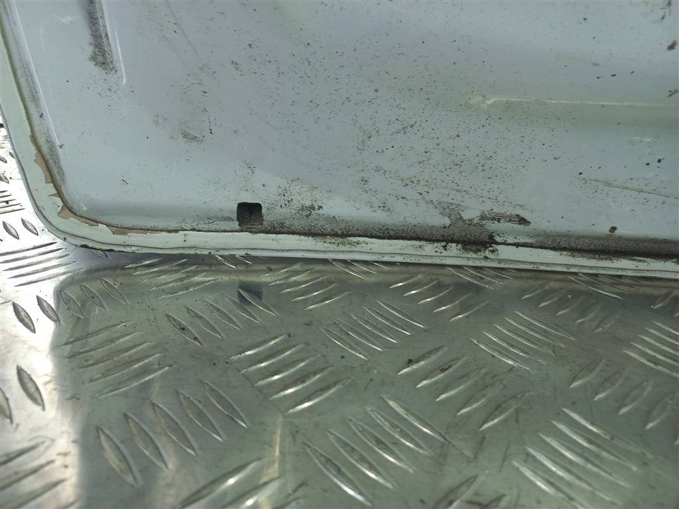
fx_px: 490
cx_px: 340
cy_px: 254
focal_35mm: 25
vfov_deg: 54.9
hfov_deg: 69.4
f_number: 1.8
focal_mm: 4.6
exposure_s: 1/50
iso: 40
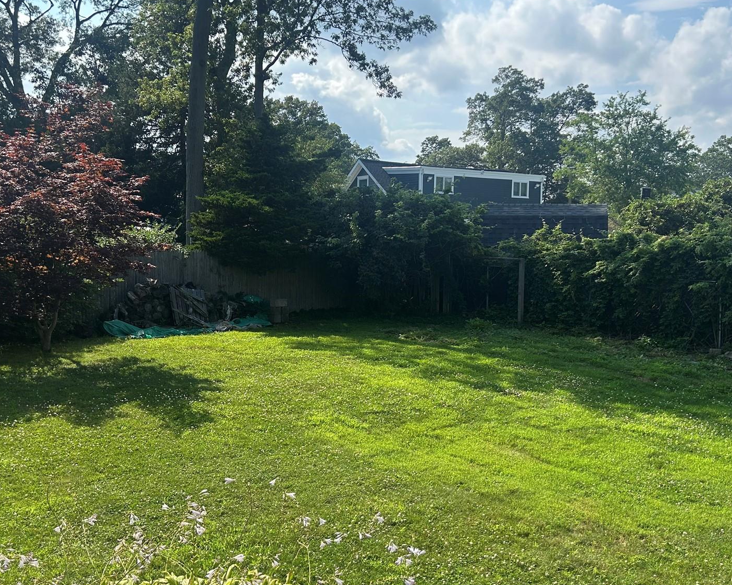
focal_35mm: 37
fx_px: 802
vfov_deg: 40.1
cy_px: 284
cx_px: 334
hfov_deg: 49.0
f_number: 1.5
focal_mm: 5.7
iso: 50
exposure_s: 1/3356
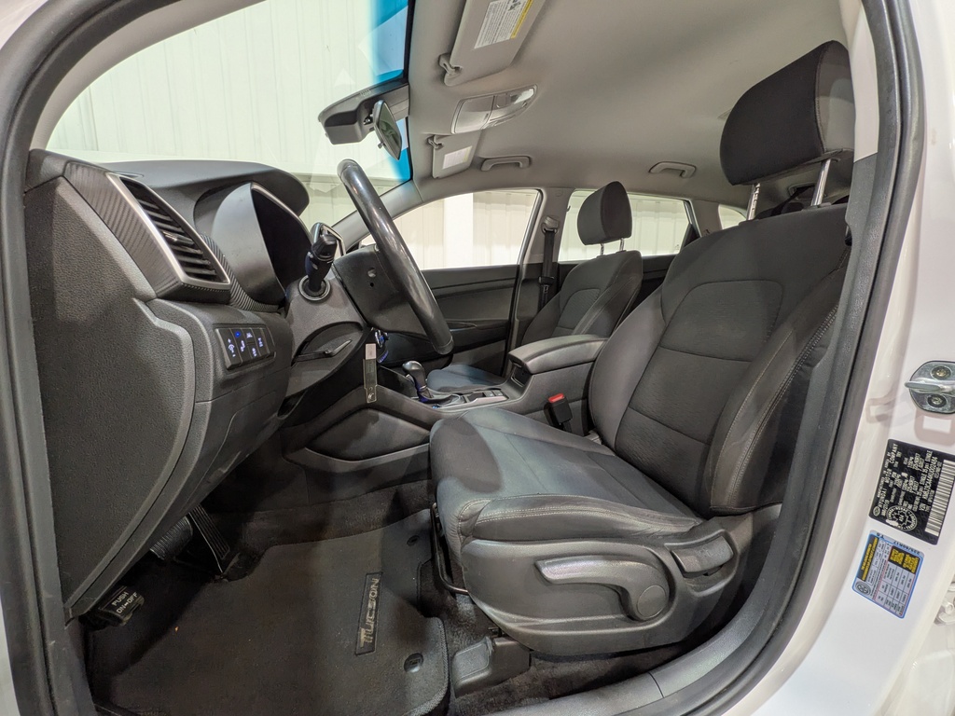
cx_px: 478
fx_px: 386
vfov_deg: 85.7
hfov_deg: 102.1
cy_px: 358
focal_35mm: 14
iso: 64
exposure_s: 1/25
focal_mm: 1.83
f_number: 2.2
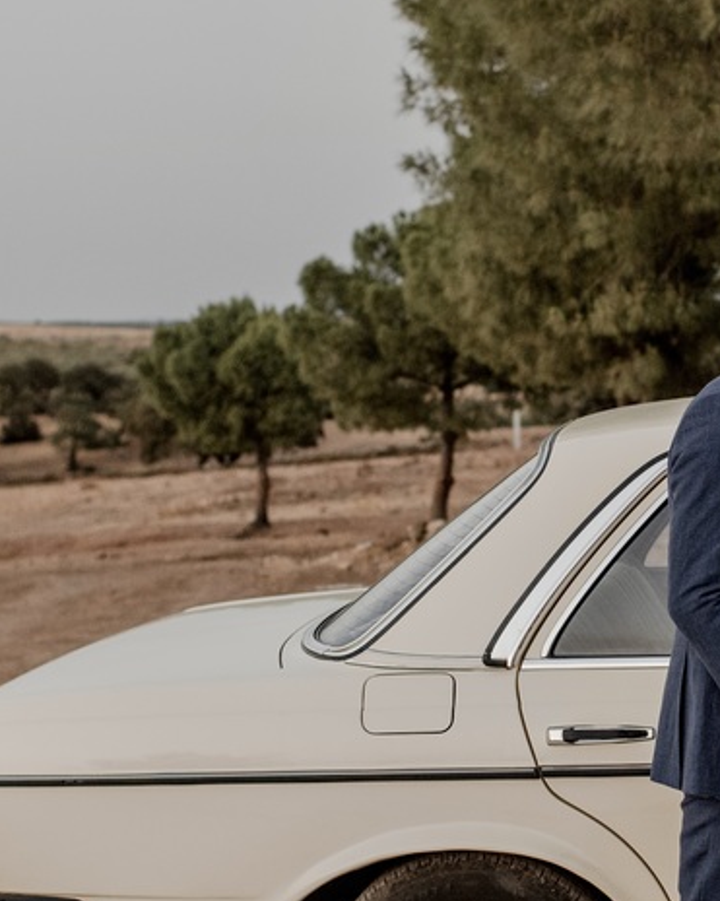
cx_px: 726
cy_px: 572
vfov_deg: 22.4
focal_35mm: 85
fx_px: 2265
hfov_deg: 17.6
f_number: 1.6
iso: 1600
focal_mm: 35
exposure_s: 1/400
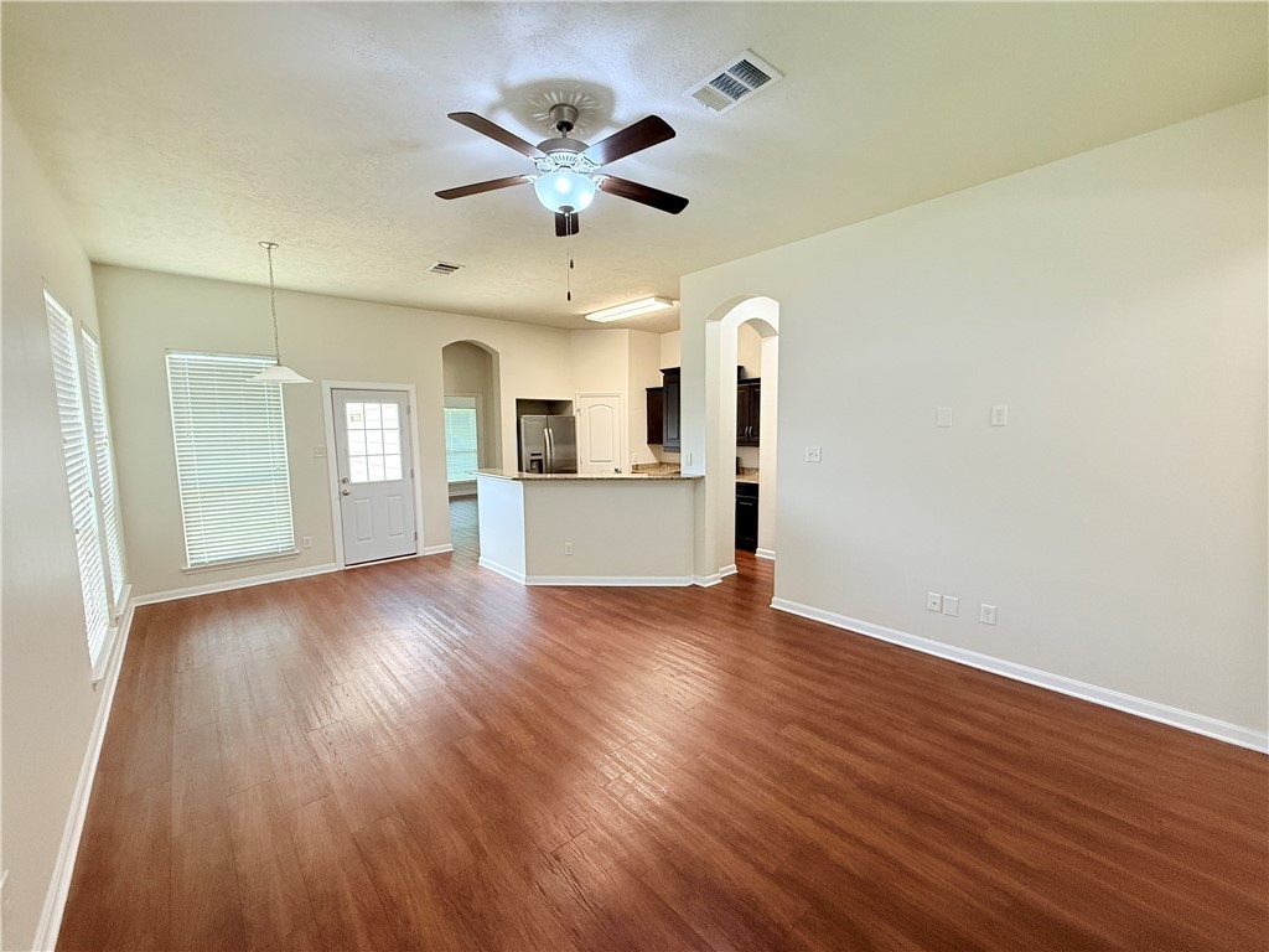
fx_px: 513
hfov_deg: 102.1
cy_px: 476
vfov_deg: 85.7
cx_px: 634
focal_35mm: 14
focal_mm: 2.22
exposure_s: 1/120
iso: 320
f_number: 2.2
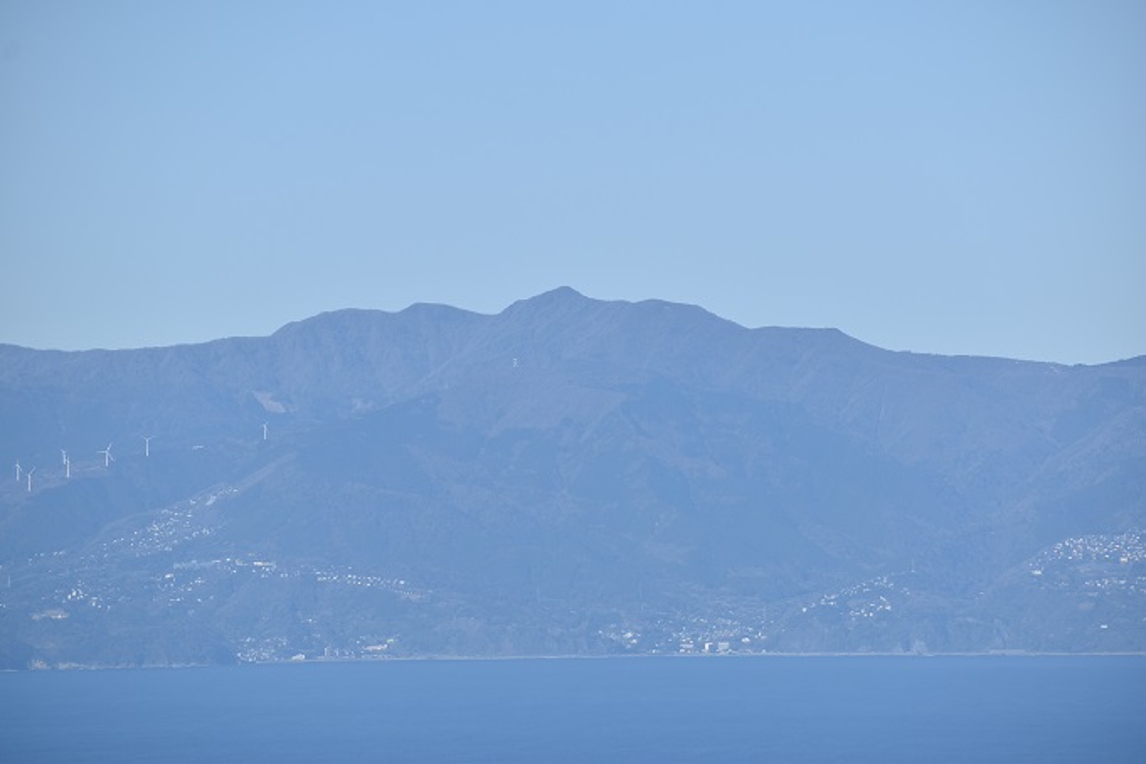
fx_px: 8833
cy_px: 382
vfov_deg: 5.0
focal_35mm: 278
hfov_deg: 7.4
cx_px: 573
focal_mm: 185
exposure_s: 1/500
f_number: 8
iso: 100
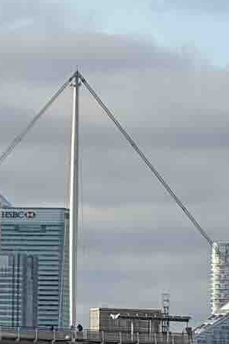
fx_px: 4144
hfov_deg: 3.1
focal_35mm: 434
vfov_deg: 4.8
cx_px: -544
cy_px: 174
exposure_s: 1/853
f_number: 2.8
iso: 25
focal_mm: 9
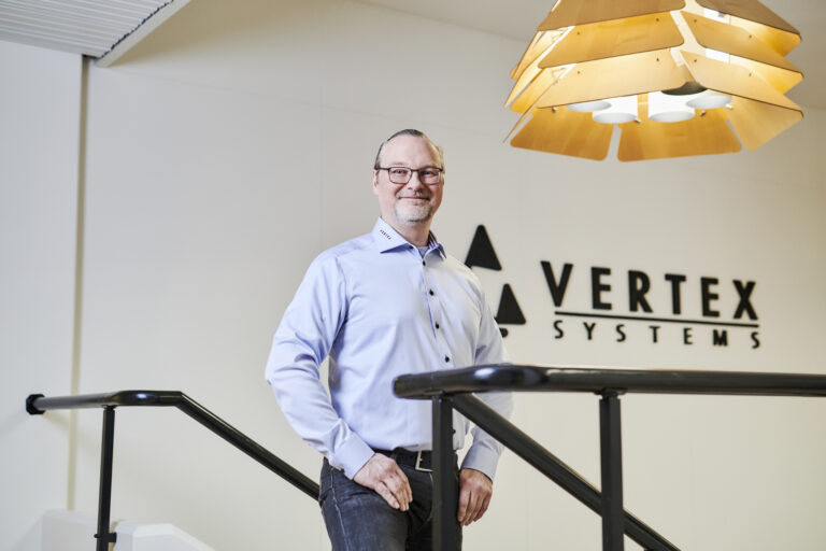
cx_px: 413
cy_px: 276
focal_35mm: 50
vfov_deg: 27.0
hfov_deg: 39.6
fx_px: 1147
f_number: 2.8
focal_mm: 50
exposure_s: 1/125
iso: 400
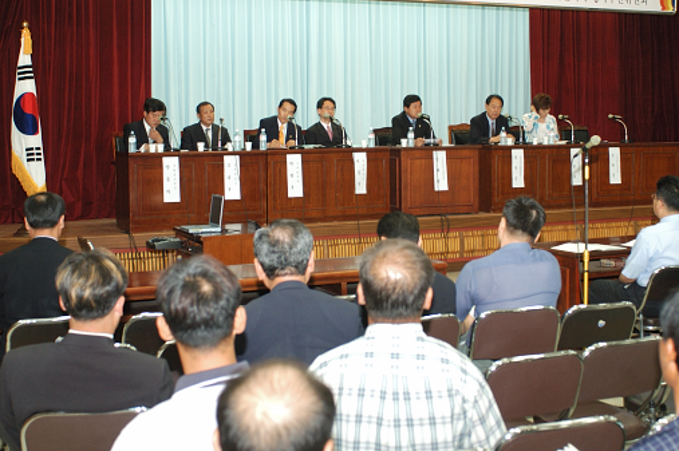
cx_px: 399
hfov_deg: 37.4
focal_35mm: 53
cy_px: 179
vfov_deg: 25.4
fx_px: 999
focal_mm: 28
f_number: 3.2
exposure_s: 1/60
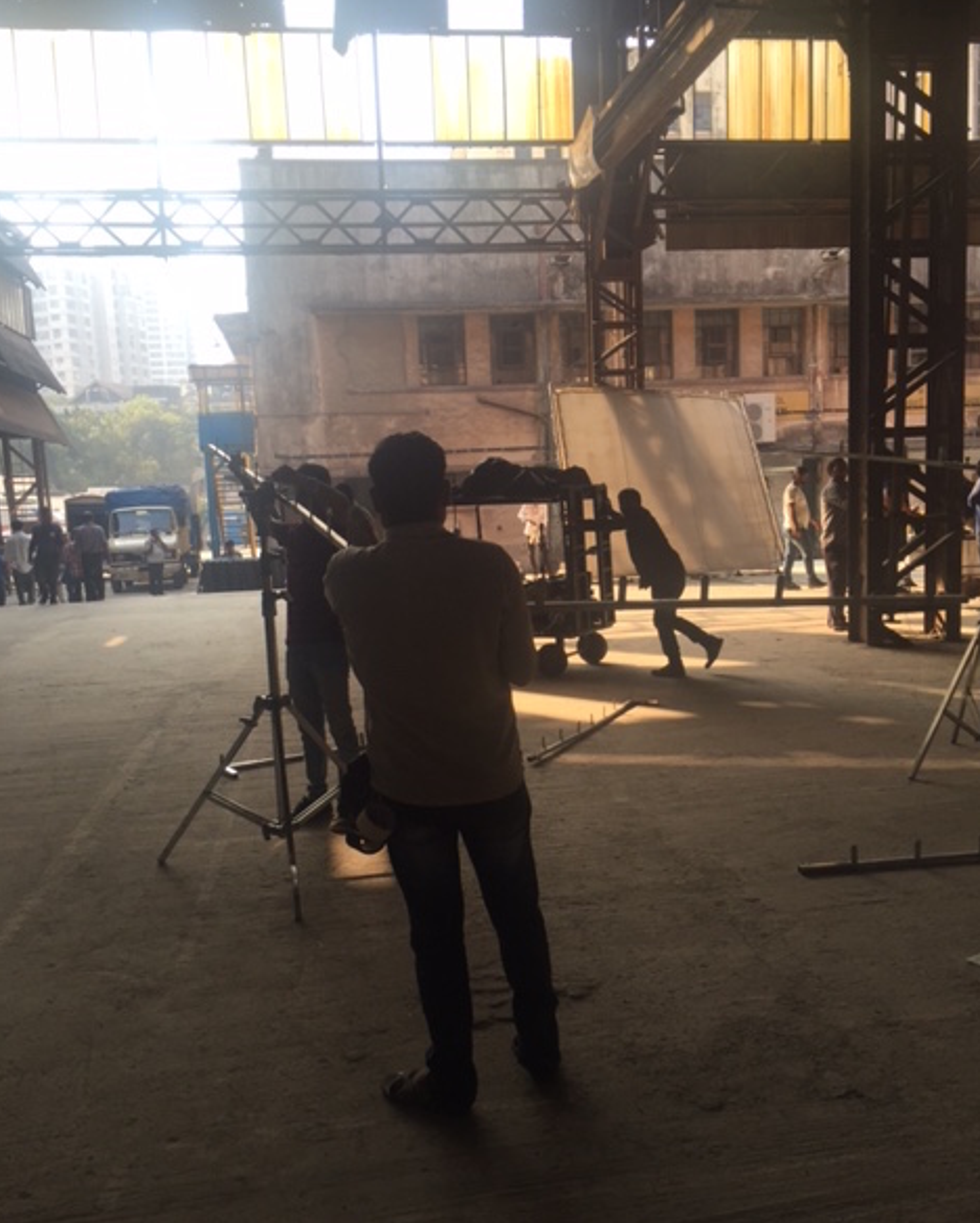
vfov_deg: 57.1
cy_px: 645
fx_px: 1123
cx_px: 492
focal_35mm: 31
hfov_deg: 47.2
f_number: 2.2
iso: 32
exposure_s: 1/291
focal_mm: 4.15
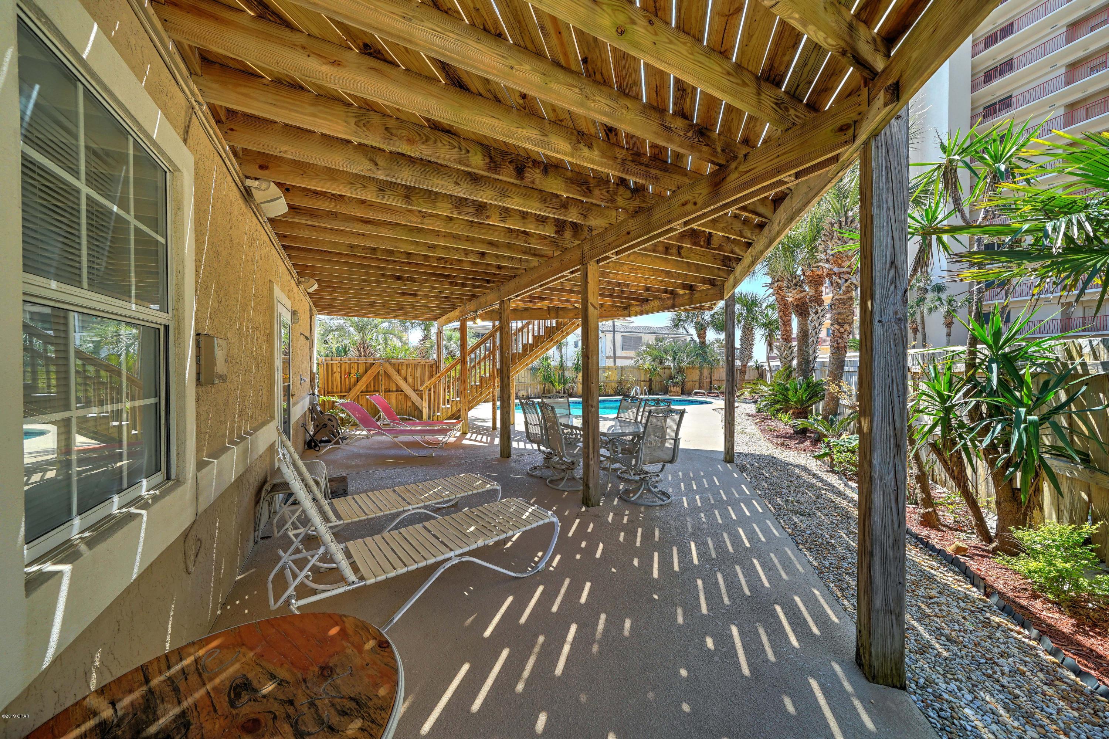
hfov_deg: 112.6
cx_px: 554
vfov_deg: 90.0
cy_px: 370
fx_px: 370
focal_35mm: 12
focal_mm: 12
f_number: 8
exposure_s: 1/60
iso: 100
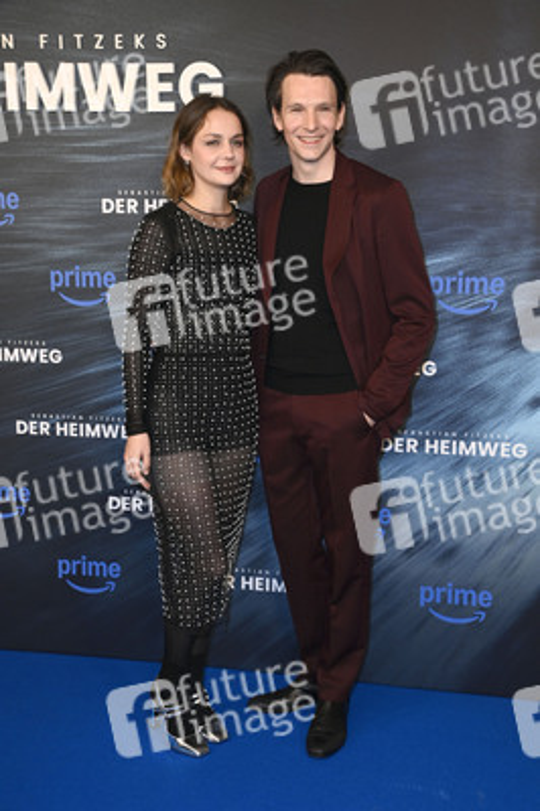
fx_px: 1082
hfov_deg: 28.0
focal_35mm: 48
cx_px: 270
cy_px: 406
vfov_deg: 41.1
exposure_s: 1/250
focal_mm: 48
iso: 1600
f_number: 6.3
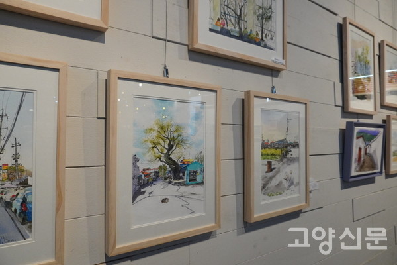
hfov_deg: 73.7
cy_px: 132
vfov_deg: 53.1
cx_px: 198
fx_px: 265
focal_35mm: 24
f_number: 6.3
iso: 2500
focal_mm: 16
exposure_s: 1/100
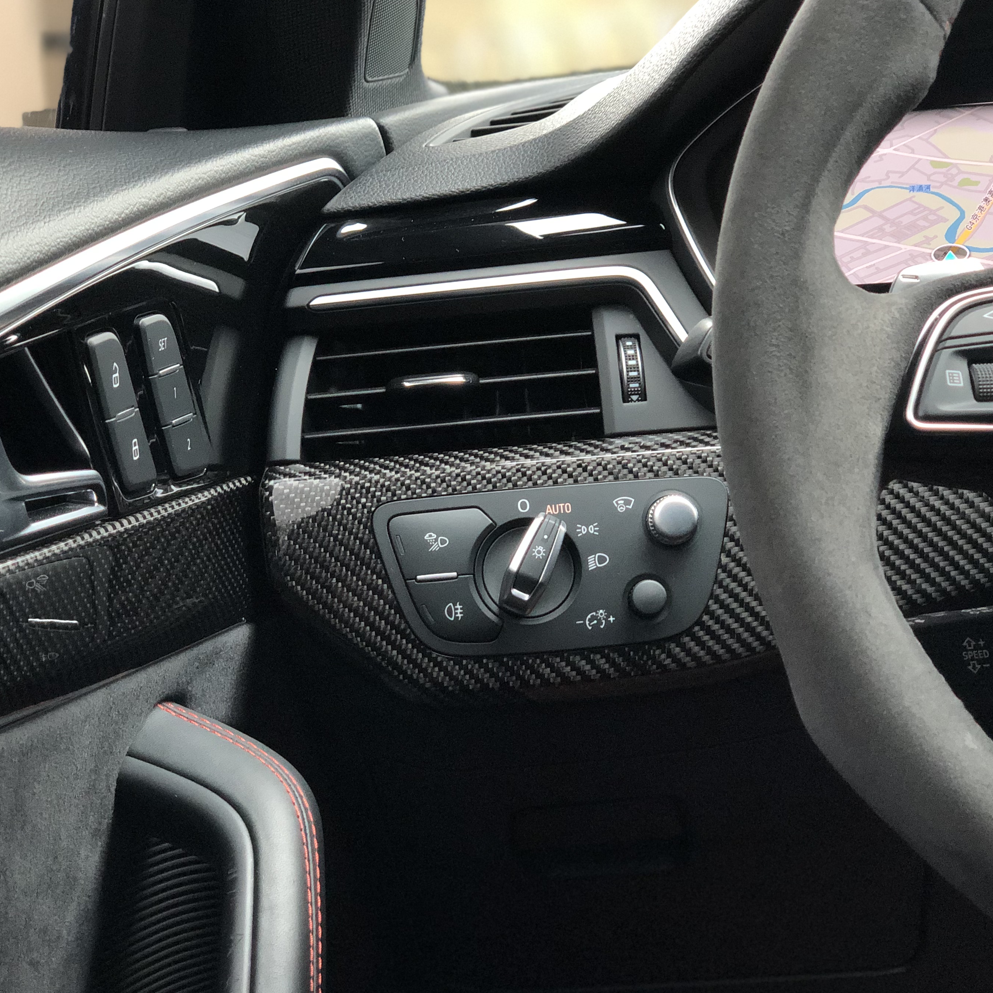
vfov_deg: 25.0
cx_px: 471
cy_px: 492
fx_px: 2239
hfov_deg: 25.0
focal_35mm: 69
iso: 100
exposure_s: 1/60
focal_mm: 6
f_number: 2.4
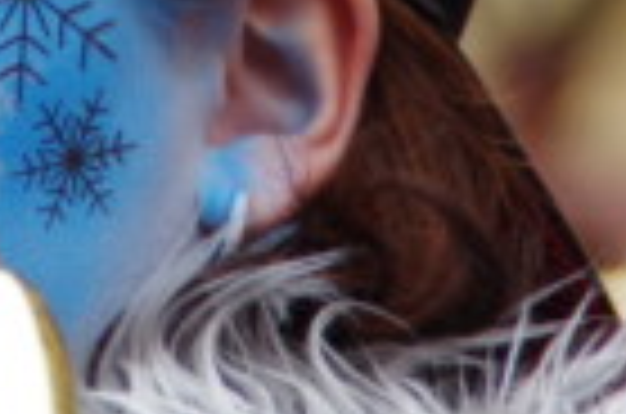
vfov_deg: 1.3
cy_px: -92
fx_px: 18789
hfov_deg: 1.9
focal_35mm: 1083
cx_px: -50
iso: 800
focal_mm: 200
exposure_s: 1/250
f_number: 6.3
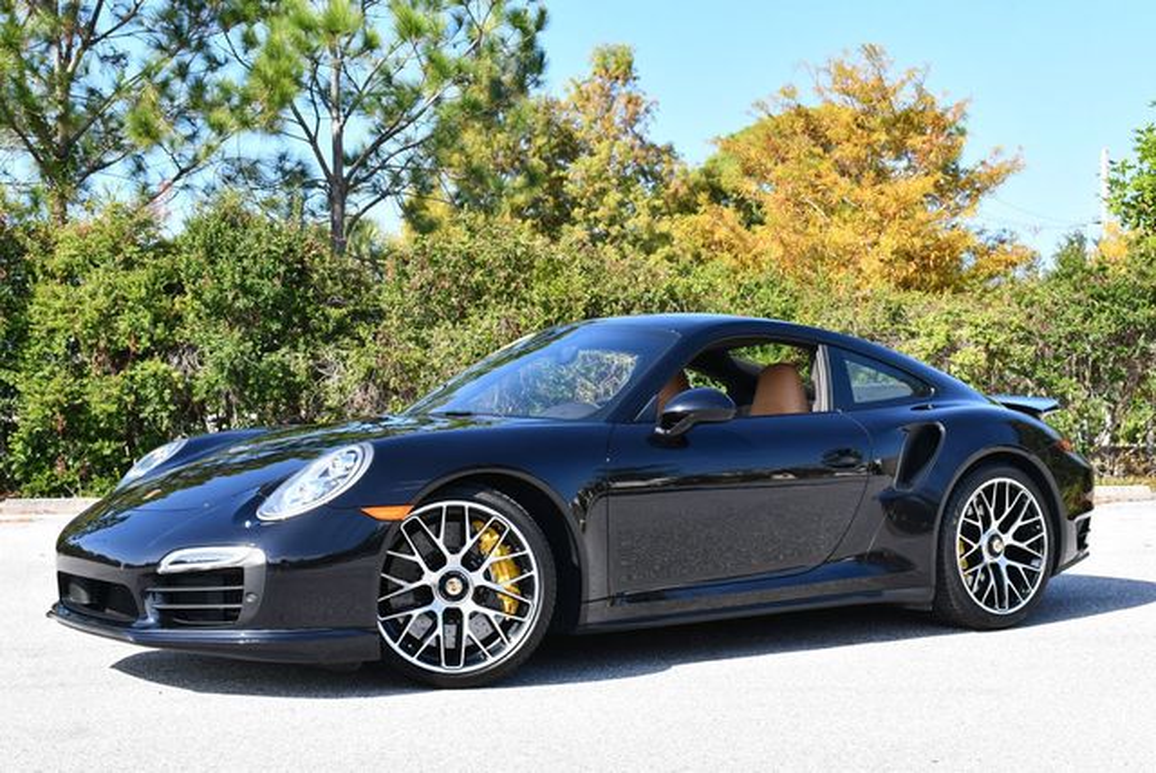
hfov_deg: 36.8
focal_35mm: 54
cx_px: 578
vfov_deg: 25.1
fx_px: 1736
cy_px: 386
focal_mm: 27
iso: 200
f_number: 8
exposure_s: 1/250
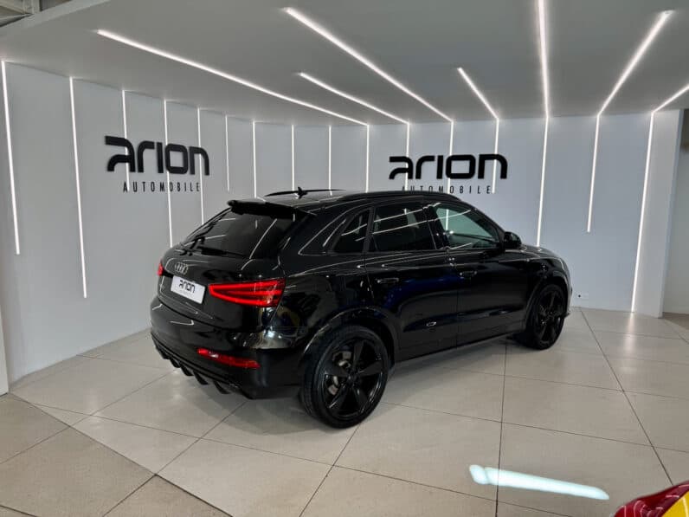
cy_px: 258
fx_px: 478
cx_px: 344
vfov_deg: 56.8
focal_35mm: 24
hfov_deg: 71.6
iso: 64
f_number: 1.78
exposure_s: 1/100
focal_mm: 6.76
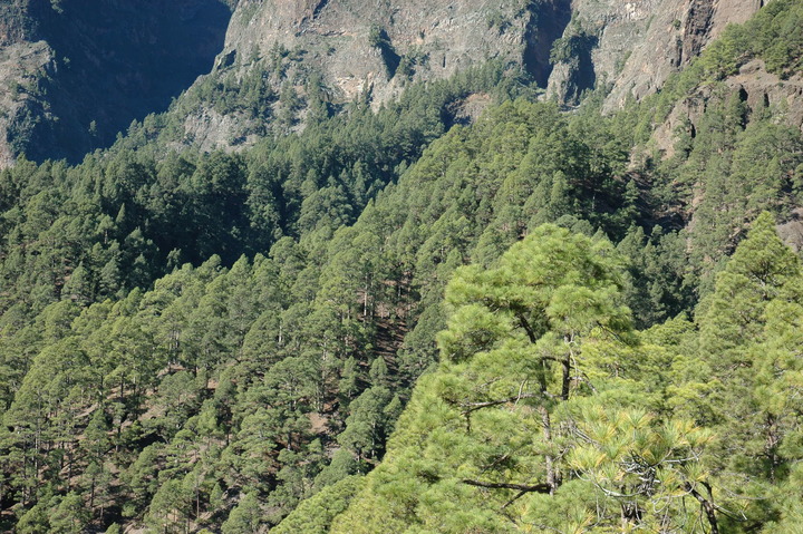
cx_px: 402
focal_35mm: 60
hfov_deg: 33.4
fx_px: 1337
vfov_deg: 22.6
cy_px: 267
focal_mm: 40
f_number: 7.1
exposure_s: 1/200
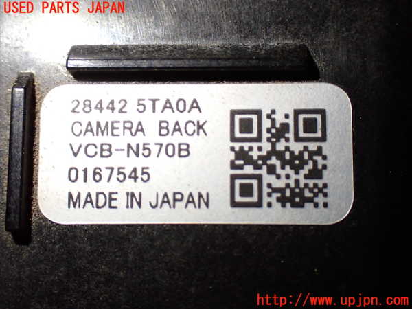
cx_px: 206
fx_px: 643
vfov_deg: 27.0
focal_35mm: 54
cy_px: 154
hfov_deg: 35.5
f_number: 3.3
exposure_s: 1/200
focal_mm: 9.65
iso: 500
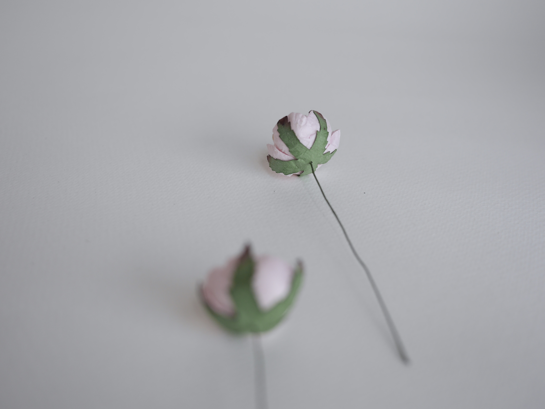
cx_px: 272
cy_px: 204
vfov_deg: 36.0
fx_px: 630
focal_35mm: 40
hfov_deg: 46.8
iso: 200
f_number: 2.2
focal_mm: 20
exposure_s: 1/200
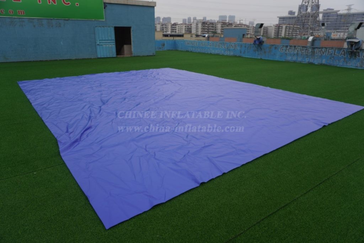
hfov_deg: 73.7
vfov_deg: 53.1
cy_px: 122
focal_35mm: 24
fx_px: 243
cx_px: 182
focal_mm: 16
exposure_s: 1/200
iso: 100
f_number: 4.5
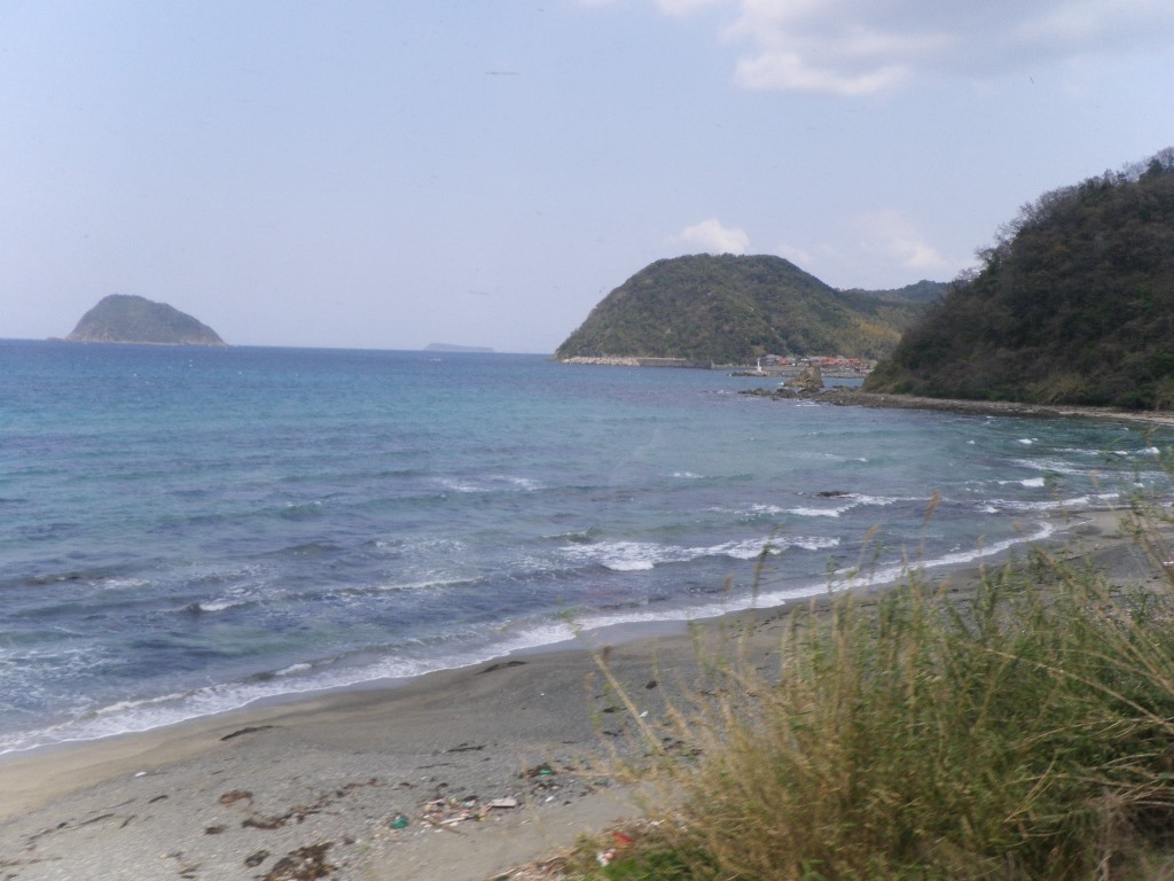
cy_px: 440
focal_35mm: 35
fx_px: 1187
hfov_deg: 52.6
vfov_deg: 40.7
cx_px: 587
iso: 64
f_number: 6.3
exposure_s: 1/200
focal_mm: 6.2
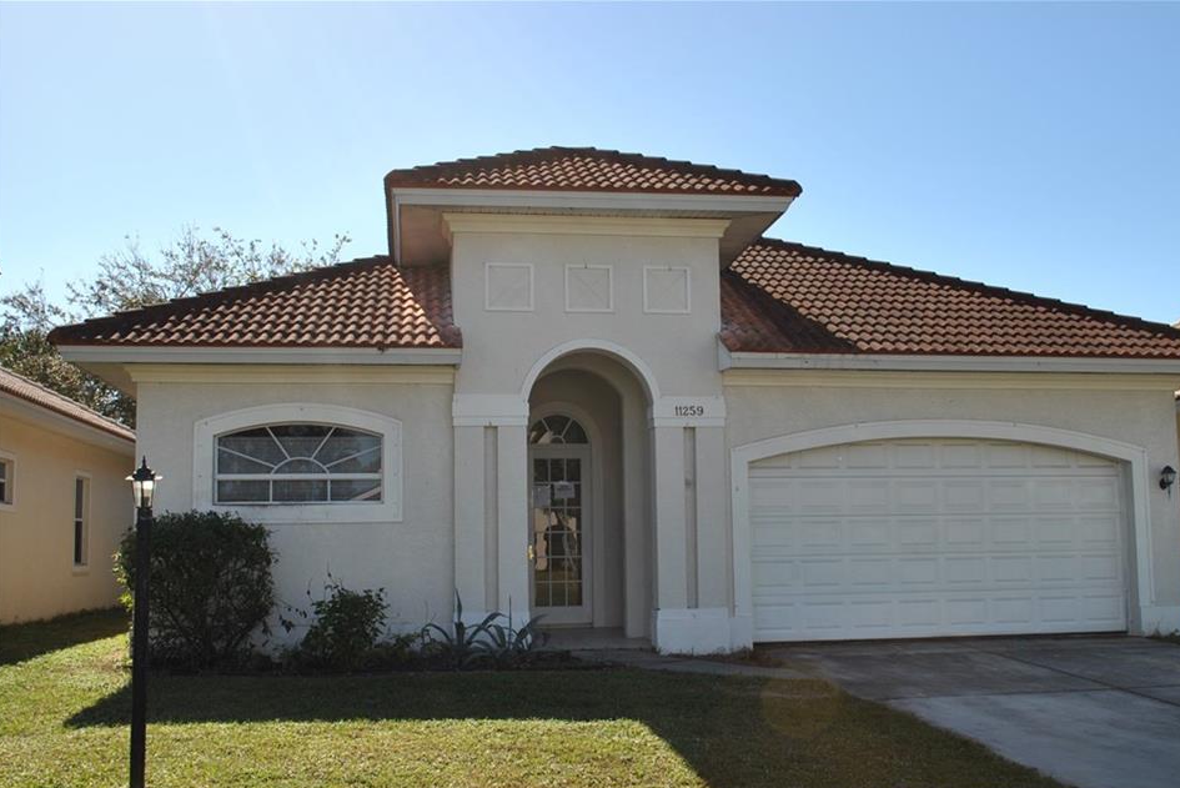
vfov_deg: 34.2
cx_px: 632
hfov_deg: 49.5
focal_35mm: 39
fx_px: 1279
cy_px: 426
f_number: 9
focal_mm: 24
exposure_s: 1/200
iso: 100
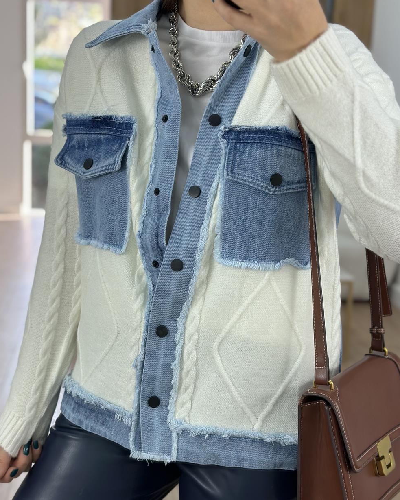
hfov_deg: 25.0
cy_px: 269
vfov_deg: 31.0
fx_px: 903
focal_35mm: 61
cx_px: 183
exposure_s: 1/211
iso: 80
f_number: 1.78
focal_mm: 6.86
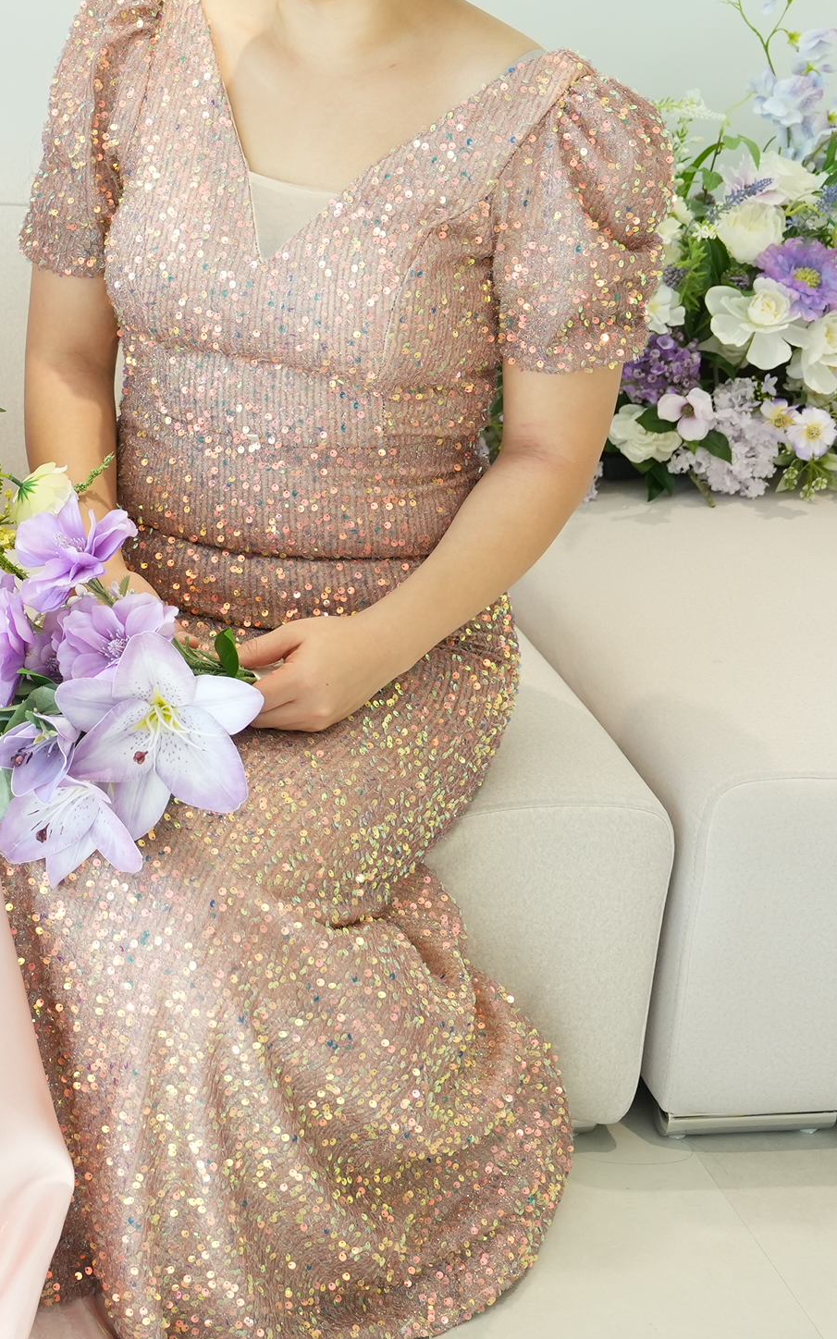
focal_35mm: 74
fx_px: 2701
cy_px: 442
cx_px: -80
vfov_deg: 27.7
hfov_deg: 17.1
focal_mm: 30
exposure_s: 1/800
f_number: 4
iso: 1000
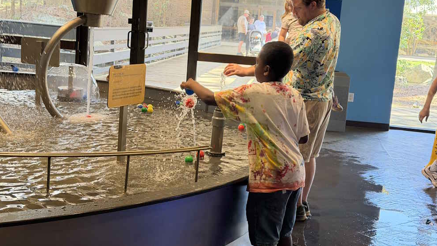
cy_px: 105
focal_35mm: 53
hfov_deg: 39.2
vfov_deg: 22.6
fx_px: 614
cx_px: 217
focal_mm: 6.76
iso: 200
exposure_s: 1/60
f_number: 1.78
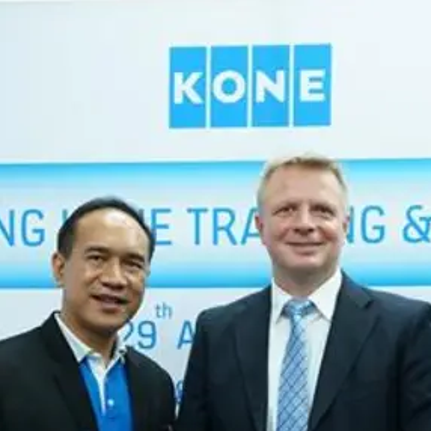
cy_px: 386
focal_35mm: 65
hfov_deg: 26.4
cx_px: 268
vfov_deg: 25.7
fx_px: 916
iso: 640
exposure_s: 1/80
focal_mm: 28
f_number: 3.5
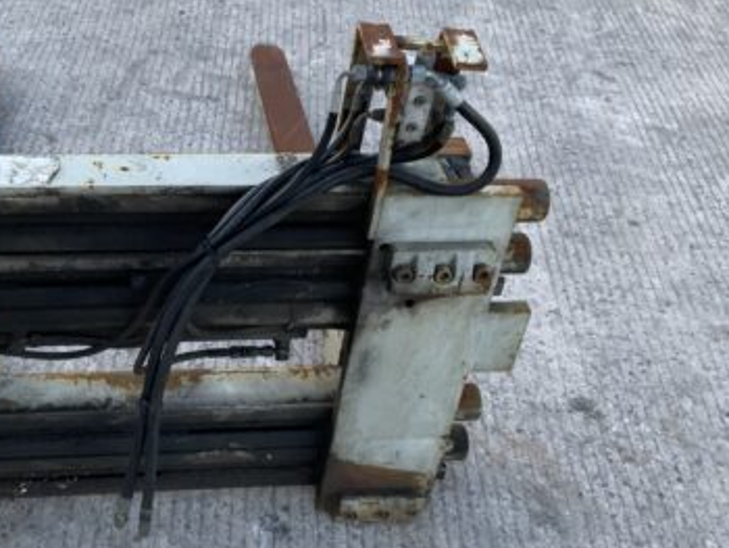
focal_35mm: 53
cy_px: 231
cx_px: 212
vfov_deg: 27.5
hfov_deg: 35.6
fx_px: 1117
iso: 32
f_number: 1.8
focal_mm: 3
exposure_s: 1/122
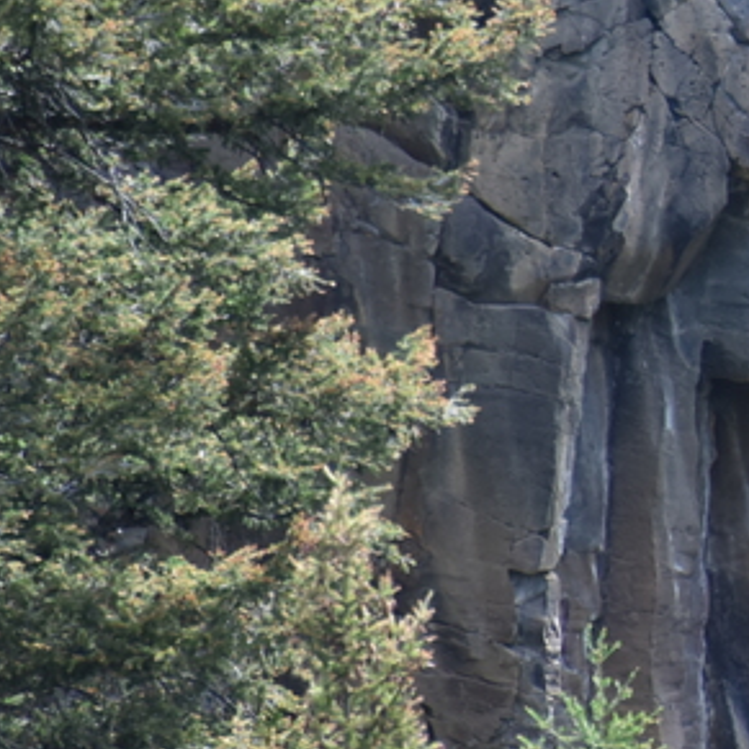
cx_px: 1328
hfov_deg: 1.6
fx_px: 27418
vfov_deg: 1.6
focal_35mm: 1120
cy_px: 36
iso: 720
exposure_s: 1/640
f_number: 5.6
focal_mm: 300
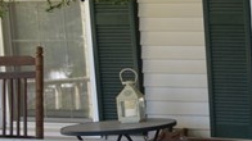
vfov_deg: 13.9
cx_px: 612
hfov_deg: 14.7
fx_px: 581
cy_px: 96
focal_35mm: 87
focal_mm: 10
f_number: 5.6
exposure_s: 1/125
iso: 400
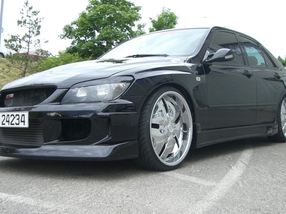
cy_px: 132
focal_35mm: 48
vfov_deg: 30.2
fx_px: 397
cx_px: 142
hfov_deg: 39.7
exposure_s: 1/250
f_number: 2.7
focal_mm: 6.2
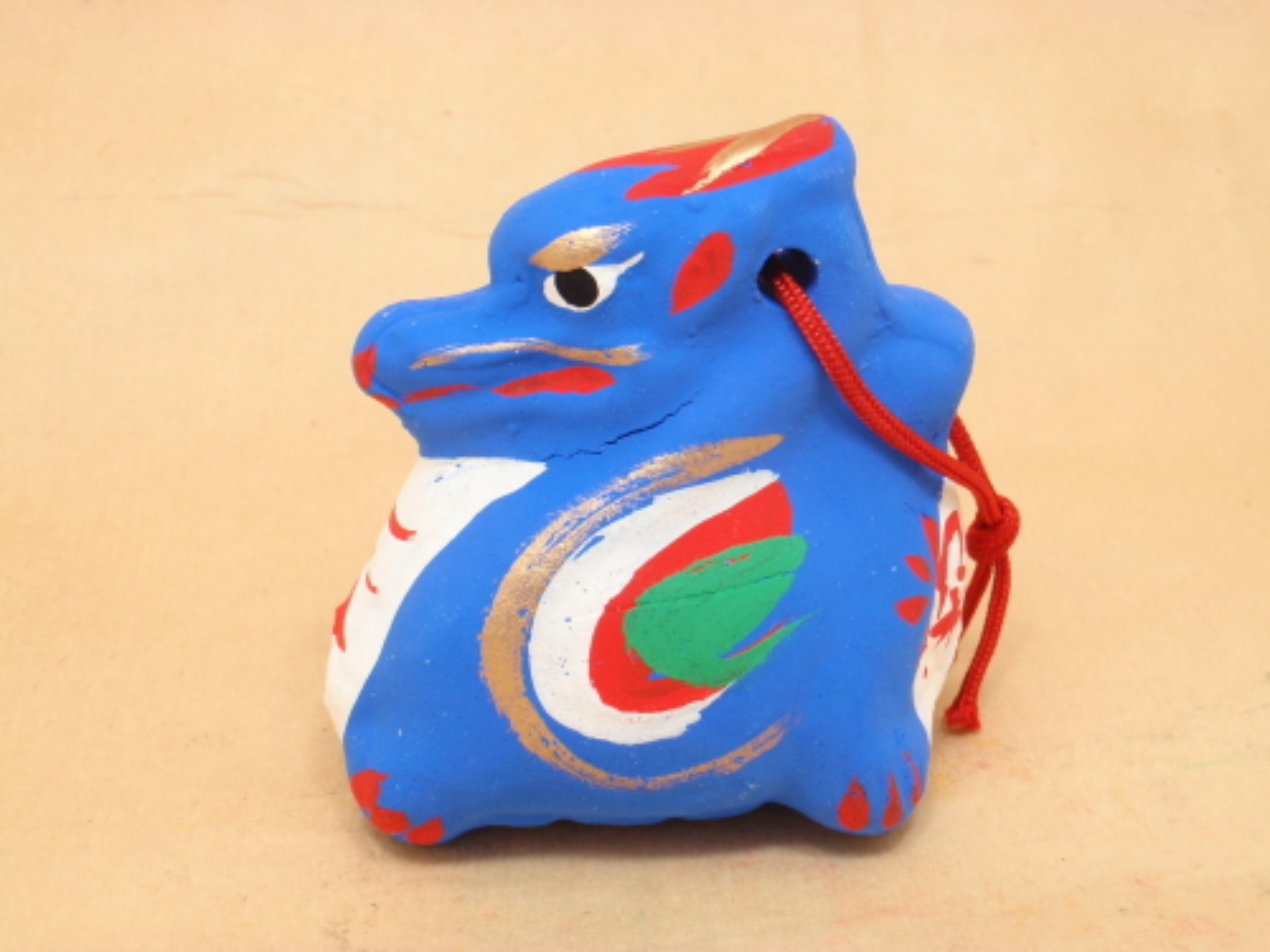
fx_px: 2128
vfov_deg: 25.2
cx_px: 635
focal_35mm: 58
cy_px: 476
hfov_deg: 33.2
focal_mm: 10.43
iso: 100
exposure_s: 1/40
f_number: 4.5
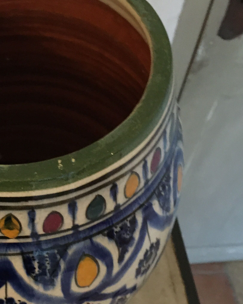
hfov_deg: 26.4
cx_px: 32
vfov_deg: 33.4
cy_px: 192
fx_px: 504
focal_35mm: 56
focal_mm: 4.15
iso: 500
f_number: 2.2
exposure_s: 1/17
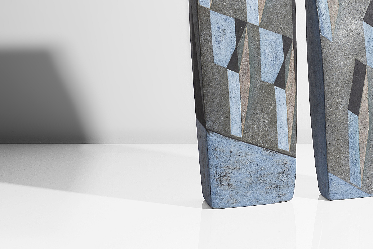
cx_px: 285
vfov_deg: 11.0
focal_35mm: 124
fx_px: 1285
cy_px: 73
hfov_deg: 16.4
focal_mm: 60
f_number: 22
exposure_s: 1/160
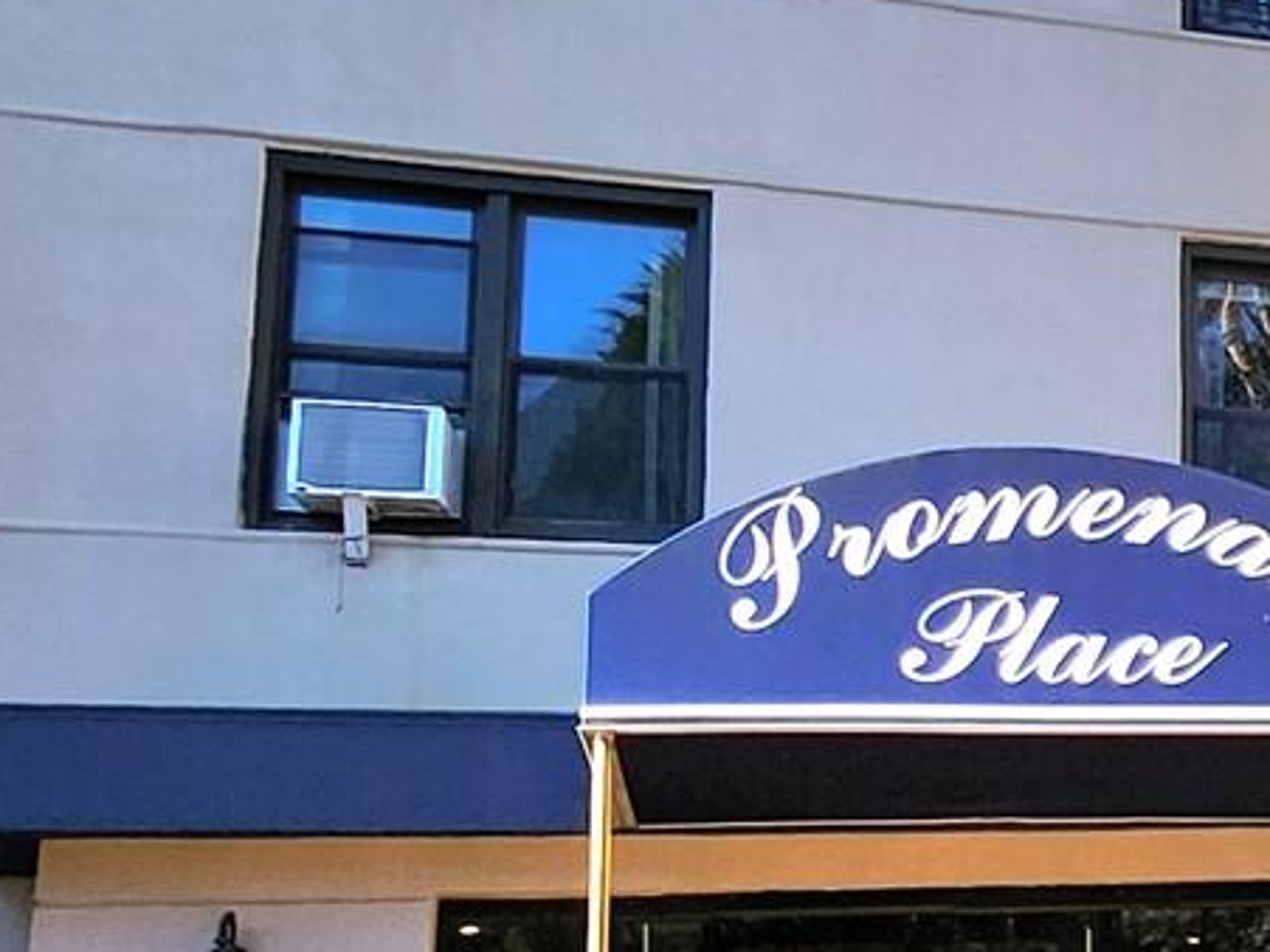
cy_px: 591
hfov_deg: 27.1
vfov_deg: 24.7
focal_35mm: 59
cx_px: 1675
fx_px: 2164
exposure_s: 1/769
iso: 32
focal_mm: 1.74
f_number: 2.2
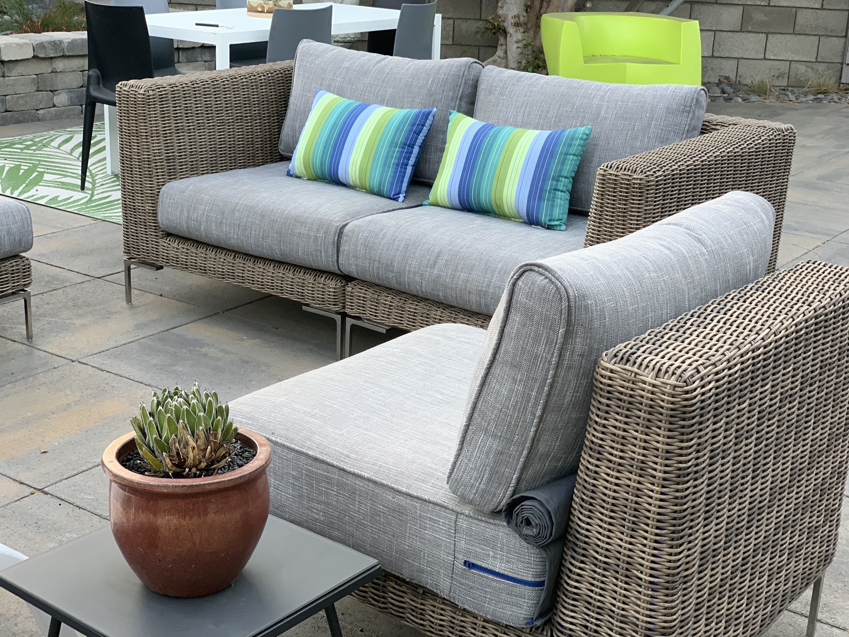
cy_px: 318
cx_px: 424
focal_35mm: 52
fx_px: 1275
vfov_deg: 28.0
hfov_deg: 36.8
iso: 100
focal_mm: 6
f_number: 2.4
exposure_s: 1/122
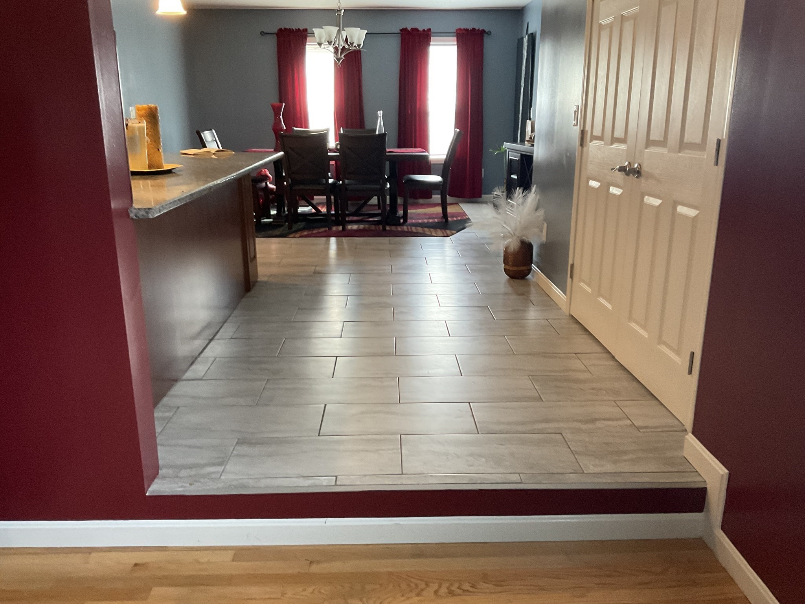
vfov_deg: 48.2
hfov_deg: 61.7
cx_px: 402
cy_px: 302
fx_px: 674
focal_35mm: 29
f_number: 1.8
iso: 250
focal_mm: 3
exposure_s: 1/60
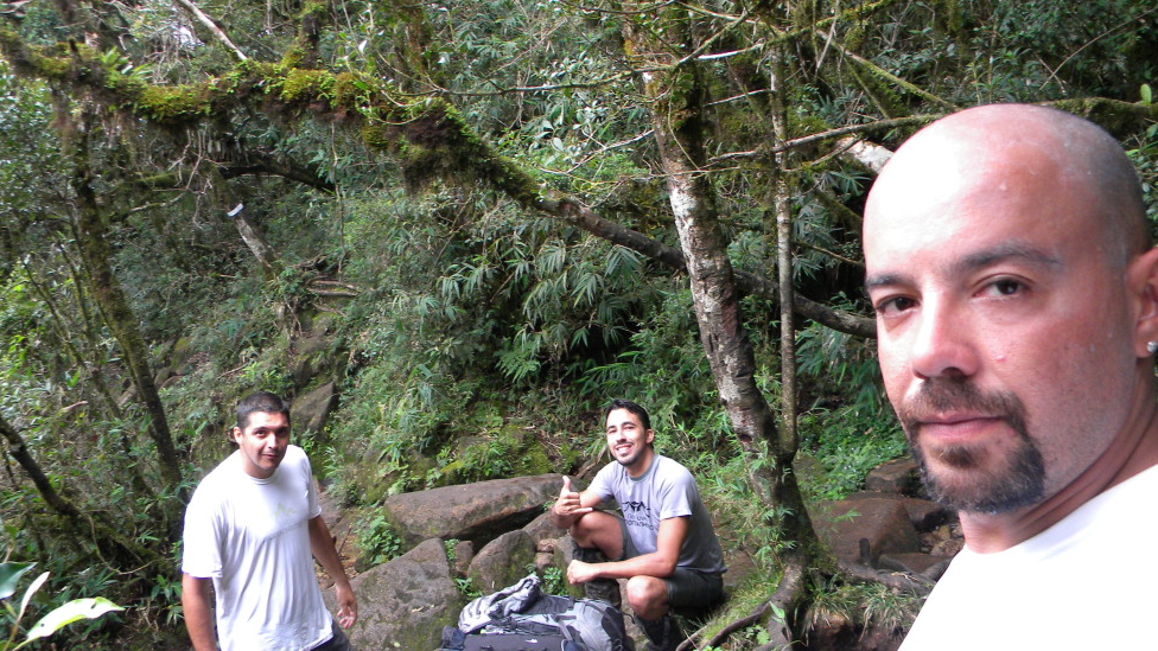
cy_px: 366
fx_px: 983
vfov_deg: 36.6
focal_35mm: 32
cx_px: 555
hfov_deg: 61.0
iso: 190
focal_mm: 5
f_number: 3.5
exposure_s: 1/60
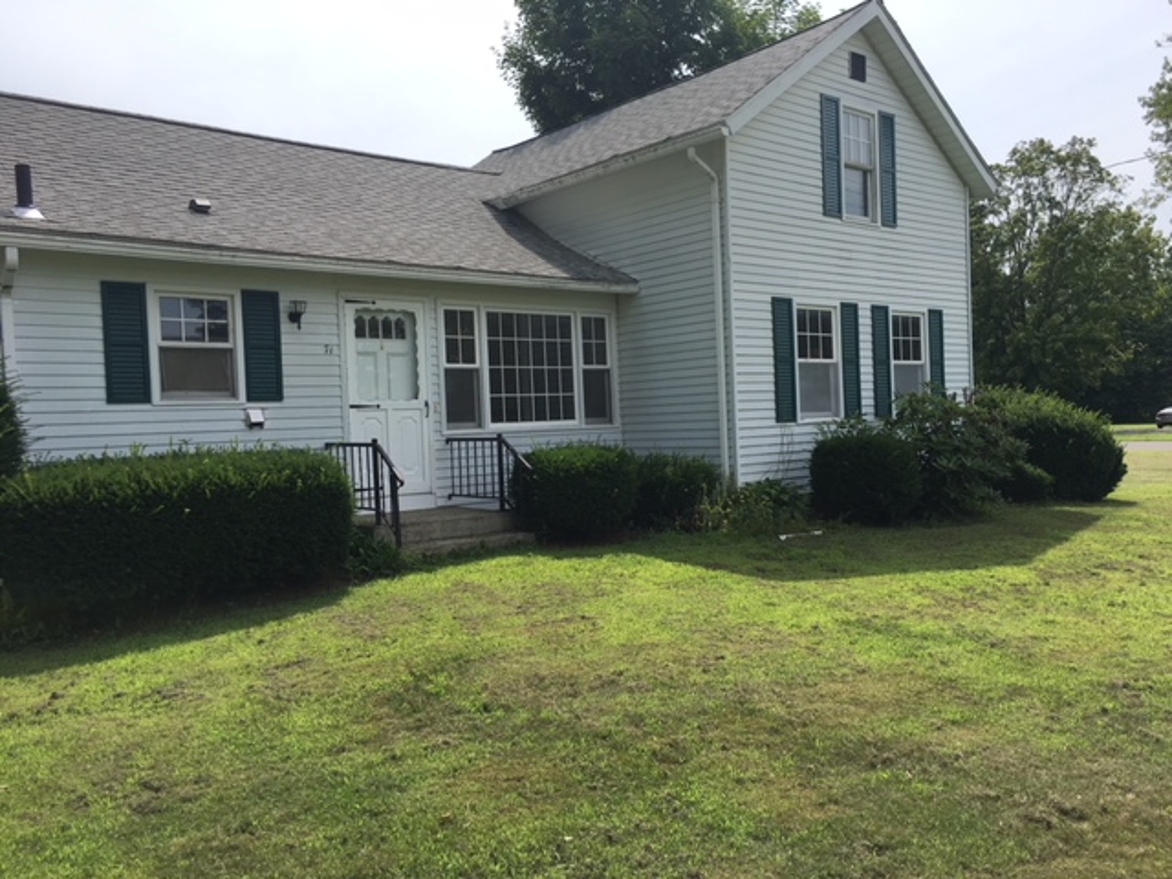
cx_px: 586
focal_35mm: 29
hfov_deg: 61.7
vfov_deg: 48.2
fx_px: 982
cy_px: 440
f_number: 2.2
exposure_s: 1/1637
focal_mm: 4.15
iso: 25
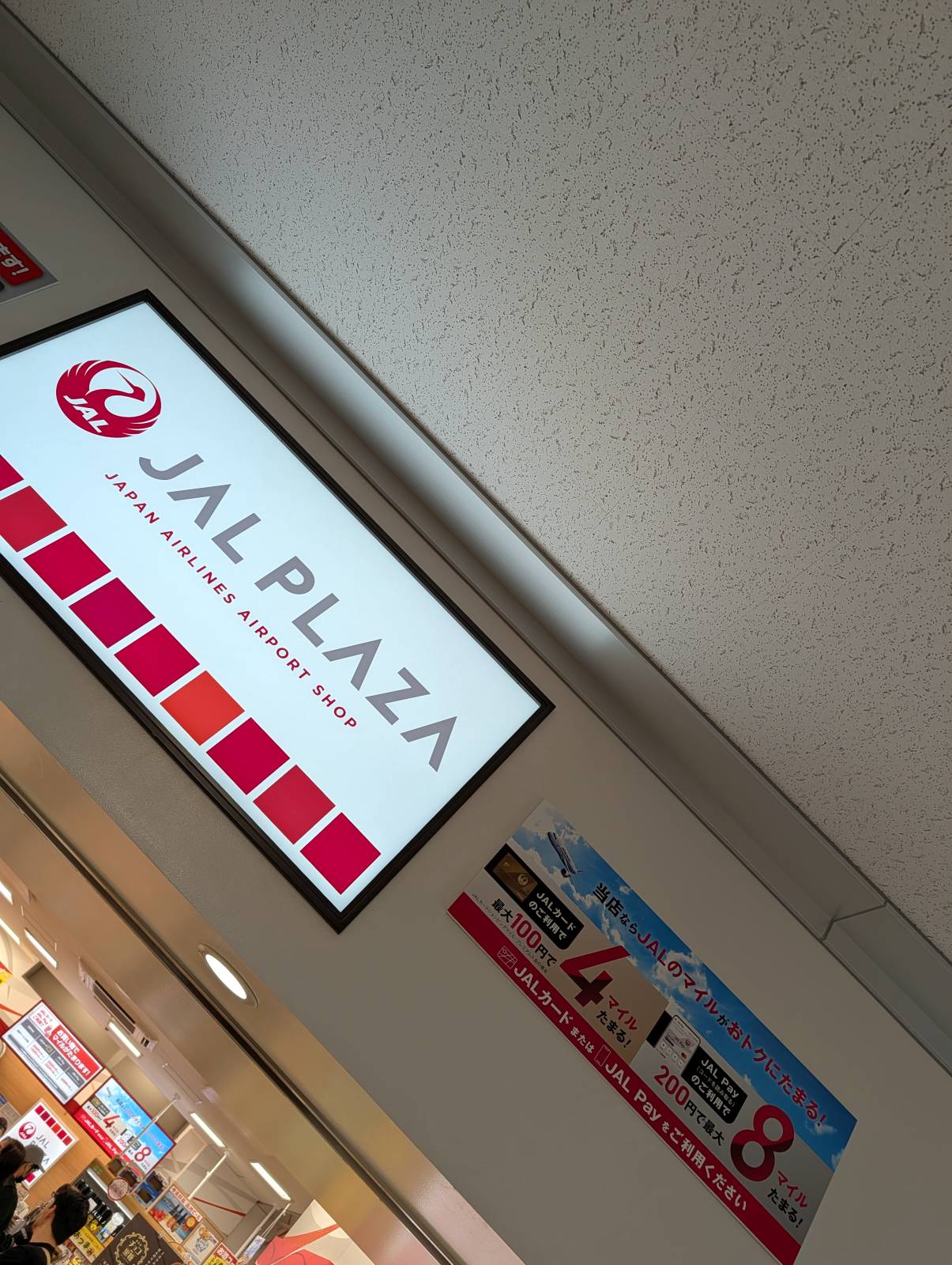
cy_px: 632
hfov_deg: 56.9
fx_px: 878
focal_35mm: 24
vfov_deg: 71.5
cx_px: 476
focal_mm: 6.9
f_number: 1.68
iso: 21
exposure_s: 1/150
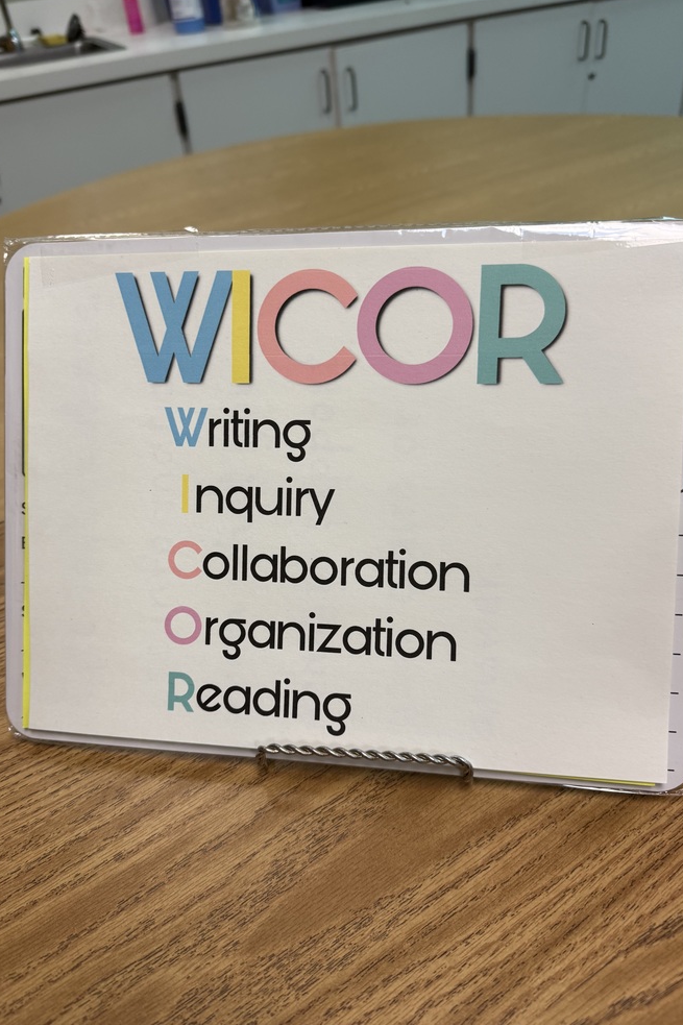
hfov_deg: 49.5
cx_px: 338
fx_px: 740
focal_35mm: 26
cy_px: 508
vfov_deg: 69.4
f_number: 1.78
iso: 125
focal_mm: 6.76
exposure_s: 1/60
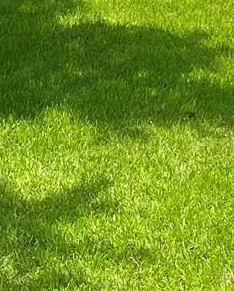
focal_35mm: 178
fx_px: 1539
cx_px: 108
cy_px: -58
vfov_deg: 10.7
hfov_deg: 8.7
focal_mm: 5.1
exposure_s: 1/2571
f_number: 1.6
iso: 50
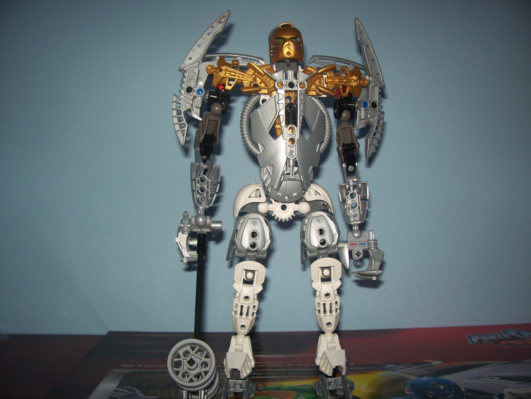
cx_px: 266
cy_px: 200
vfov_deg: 41.8
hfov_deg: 53.9
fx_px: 522
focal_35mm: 34
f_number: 2.7
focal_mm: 5.6
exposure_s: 1/60
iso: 80
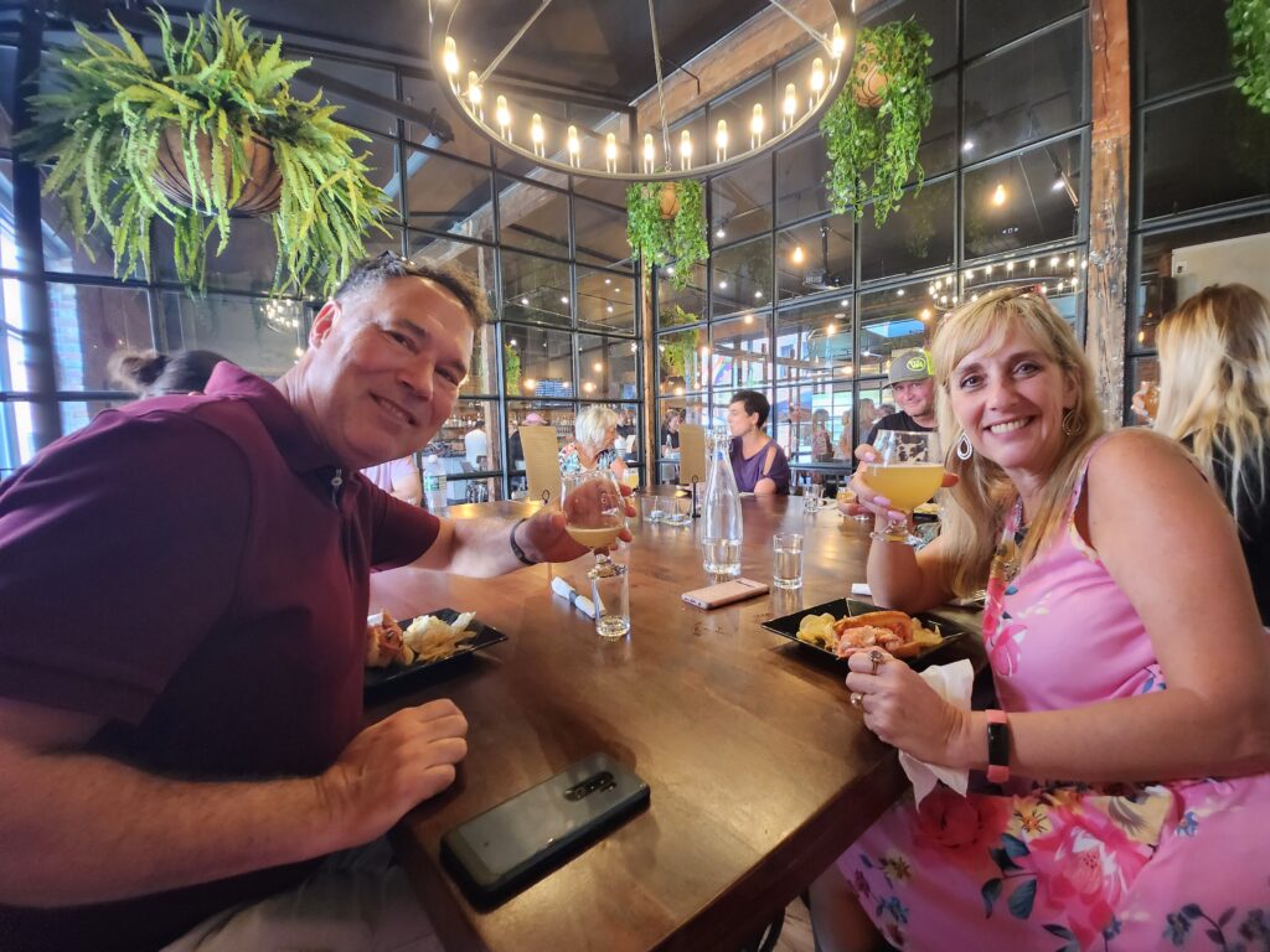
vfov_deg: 89.9
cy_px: 476
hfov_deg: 106.2
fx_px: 477
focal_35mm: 13
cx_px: 635
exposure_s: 1/24
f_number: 2.2
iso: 640
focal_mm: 1.7
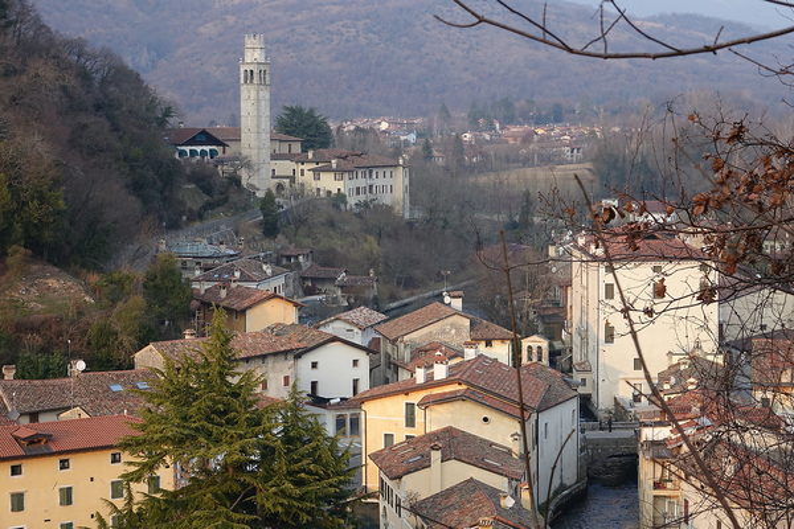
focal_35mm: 77
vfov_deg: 17.7
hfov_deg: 26.3
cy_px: 264
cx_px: 397
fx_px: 1698
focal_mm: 28.07
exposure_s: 1/80
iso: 200
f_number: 7.1
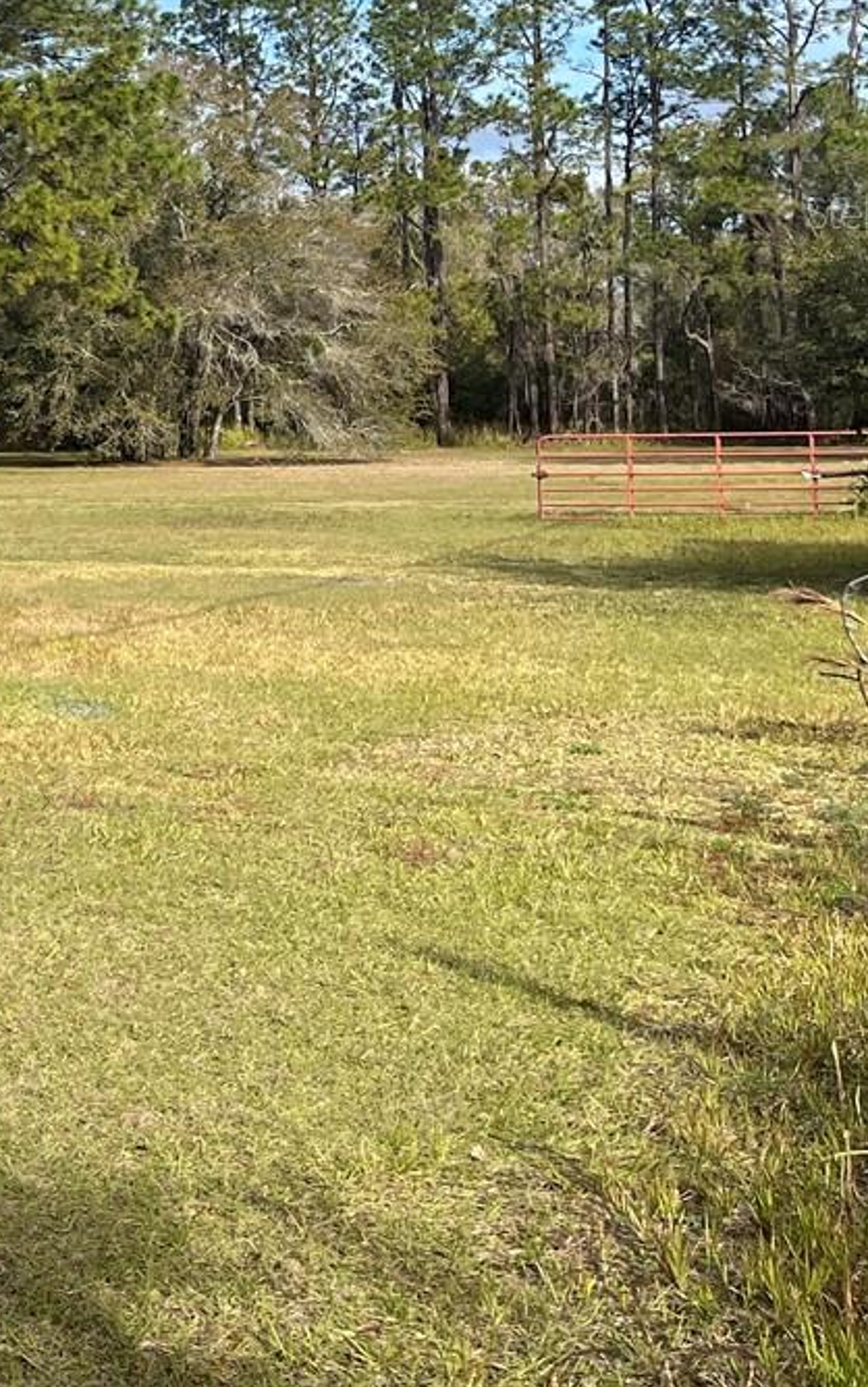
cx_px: -660
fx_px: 2496
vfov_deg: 30.1
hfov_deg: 16.7
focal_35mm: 66
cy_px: 212
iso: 50
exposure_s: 1/2463
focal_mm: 5.1
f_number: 1.6
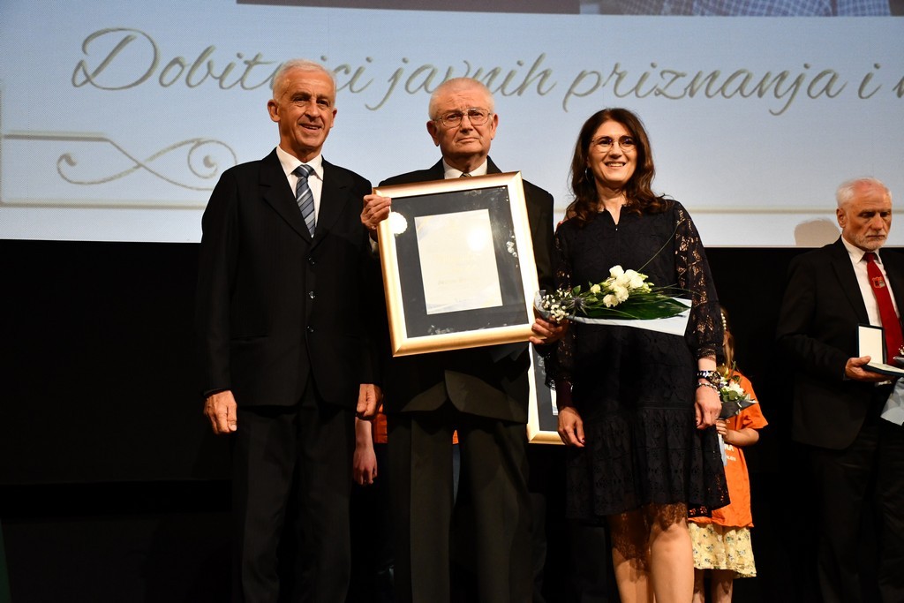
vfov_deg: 22.6
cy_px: 302
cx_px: 452
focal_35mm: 60
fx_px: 1507
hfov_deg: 33.4
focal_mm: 40
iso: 2800
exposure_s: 1/125
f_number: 4.5
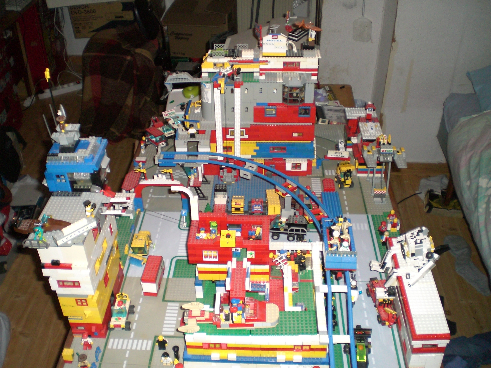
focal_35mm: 38
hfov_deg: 49.0
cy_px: 184
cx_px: 246
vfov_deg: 37.7
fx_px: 539
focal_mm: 6.3
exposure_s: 1/60
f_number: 3.1
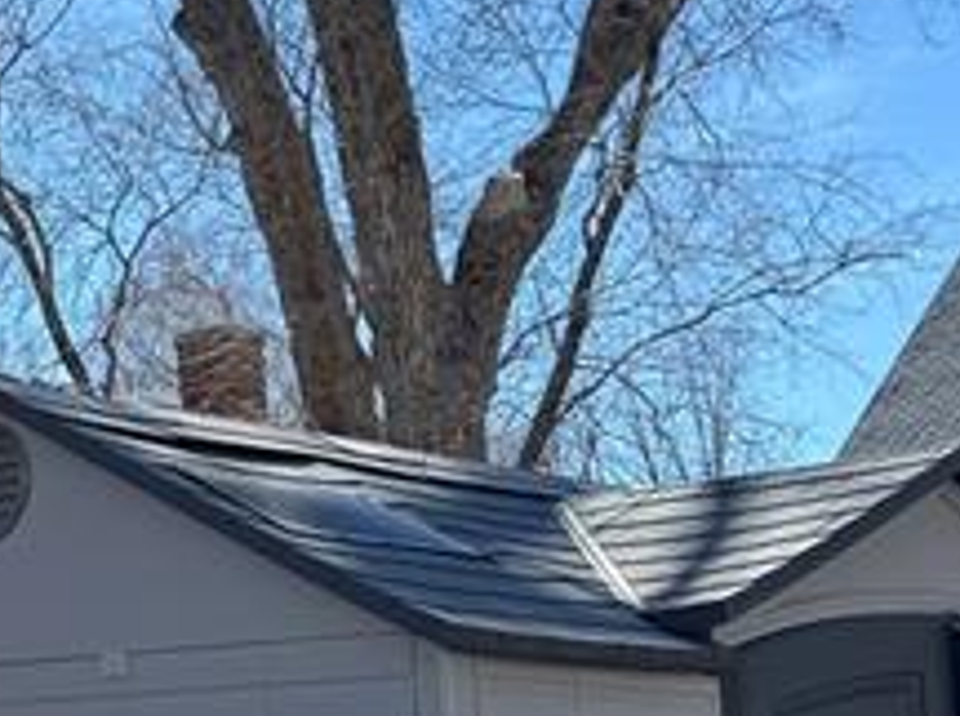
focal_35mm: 114
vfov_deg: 12.9
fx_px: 3155
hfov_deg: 16.2
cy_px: 282
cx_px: -356
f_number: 1.78
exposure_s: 1/4049
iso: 80
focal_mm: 6.76
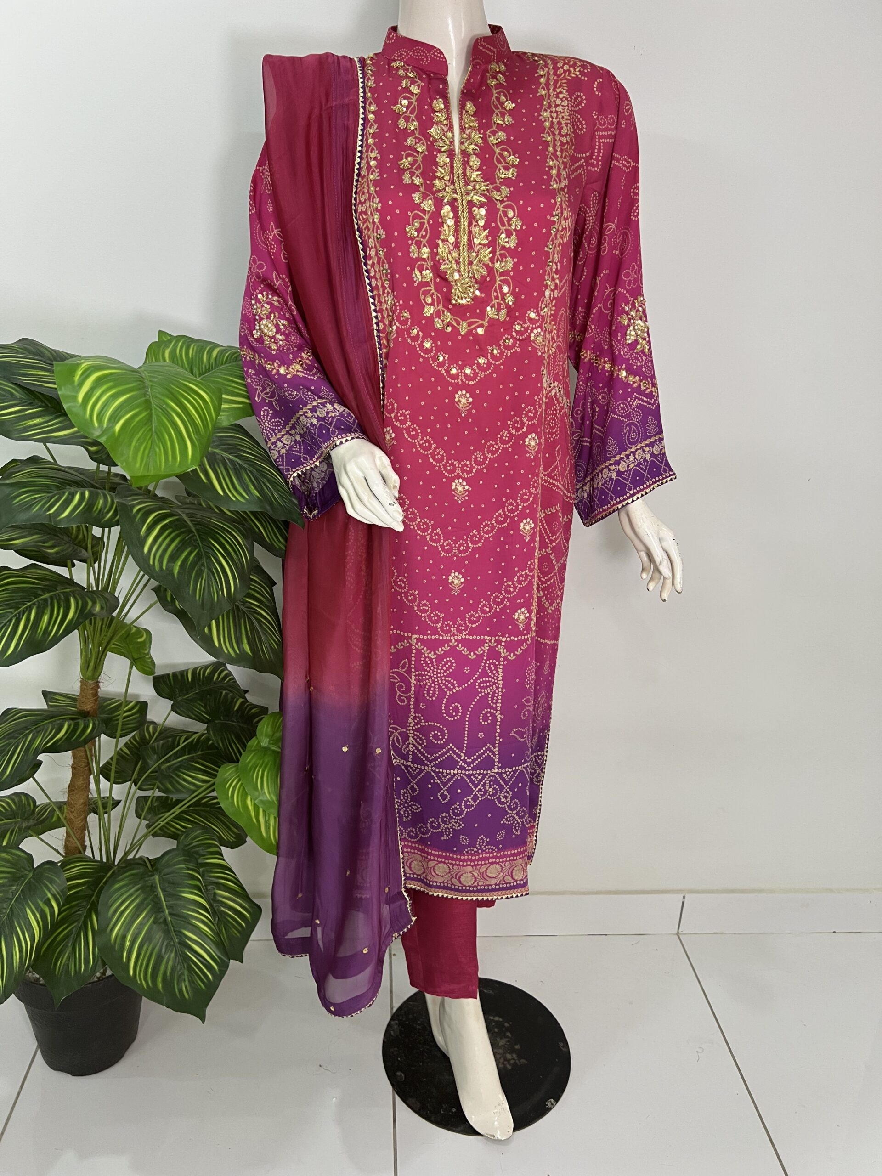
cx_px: 441
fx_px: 883
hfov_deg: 53.1
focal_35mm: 26
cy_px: 588
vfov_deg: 67.3
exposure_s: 1/50
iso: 80
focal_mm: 5.7
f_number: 1.5
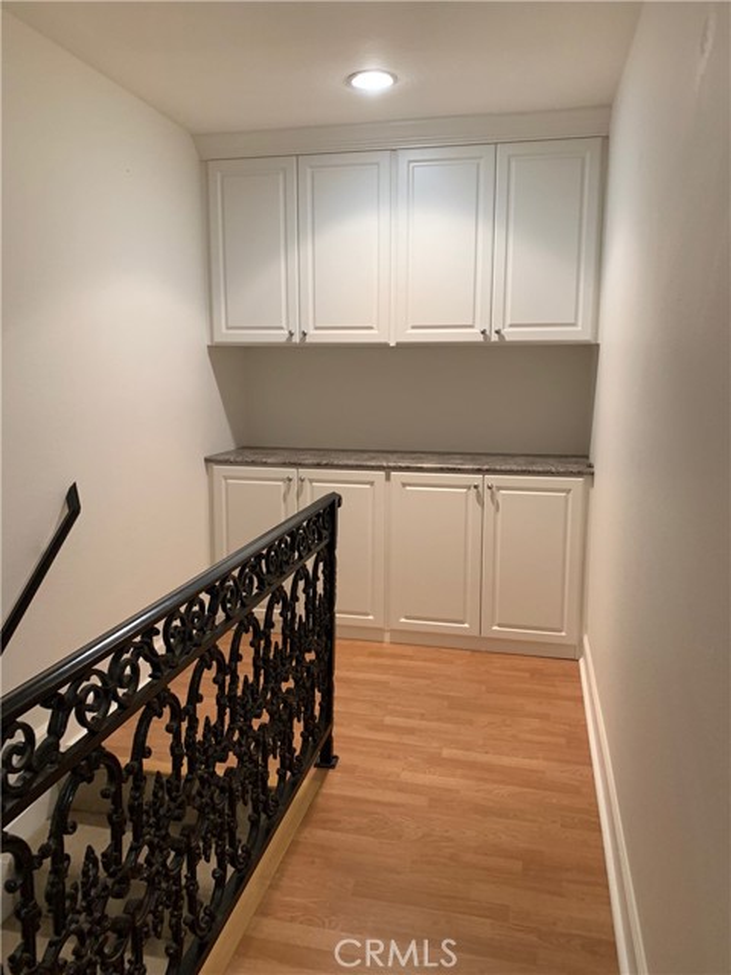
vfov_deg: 67.3
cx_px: 366
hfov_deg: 53.1
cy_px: 488
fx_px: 732
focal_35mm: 26
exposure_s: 1/60
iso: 200
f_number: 1.8
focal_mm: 4.25
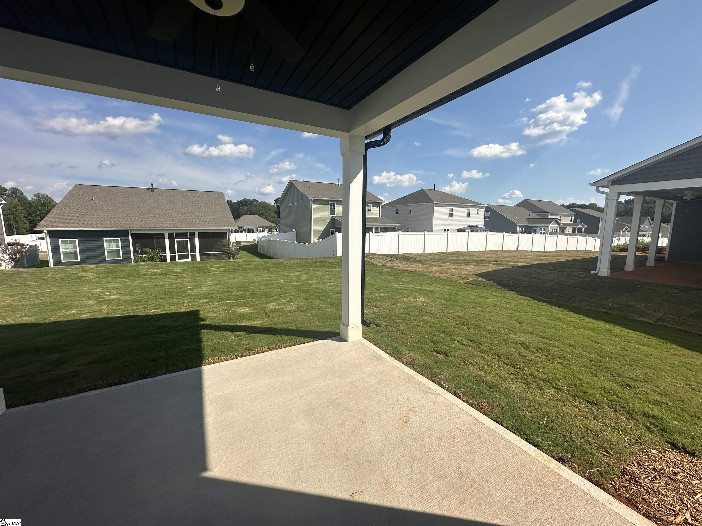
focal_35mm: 14
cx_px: 351
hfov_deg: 102.1
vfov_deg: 85.7
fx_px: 284
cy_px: 263
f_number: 2.2
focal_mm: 2.22
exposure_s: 1/2959
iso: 50
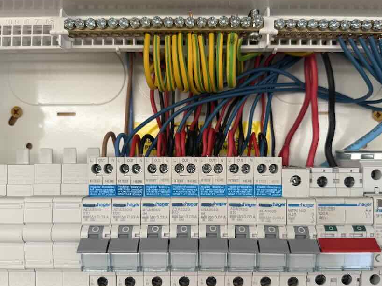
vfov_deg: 46.6
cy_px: 165
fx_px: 331
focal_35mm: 30
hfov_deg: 60.0
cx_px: 194
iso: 250
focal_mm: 6.76
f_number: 1.78
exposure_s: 1/60
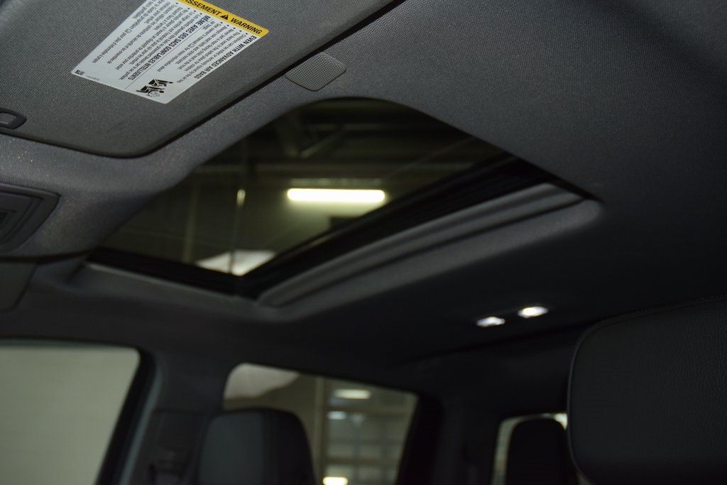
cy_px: 242
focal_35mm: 33
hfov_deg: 57.2
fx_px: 666
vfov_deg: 40.0
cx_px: 364
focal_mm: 22
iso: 900
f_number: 3.5
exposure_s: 1/80
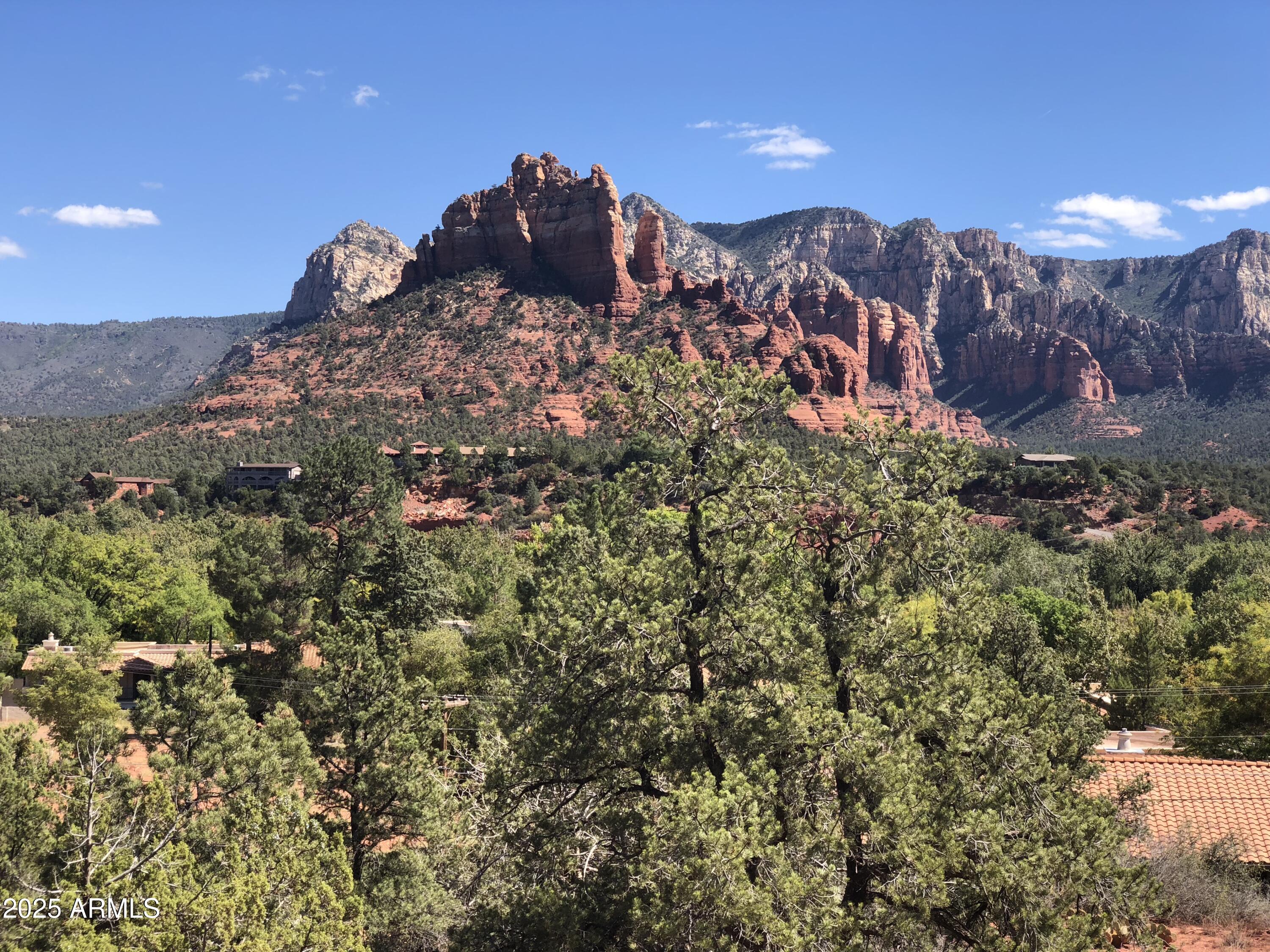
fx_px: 1908
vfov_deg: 28.0
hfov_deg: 36.8
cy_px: 476
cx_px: 635
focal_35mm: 52
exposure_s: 1/615
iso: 16
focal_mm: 6
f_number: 2.4
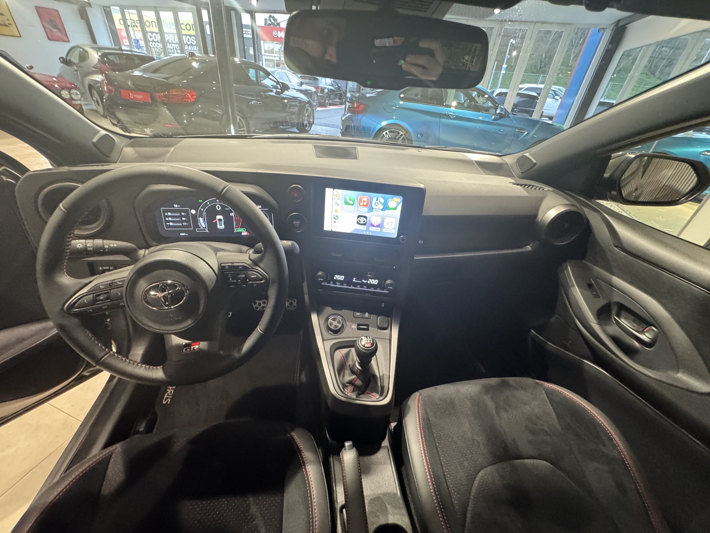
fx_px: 287
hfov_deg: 102.1
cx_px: 355
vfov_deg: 85.7
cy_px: 266
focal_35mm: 14
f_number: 2.2
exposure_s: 1/49
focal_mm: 2.22
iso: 800
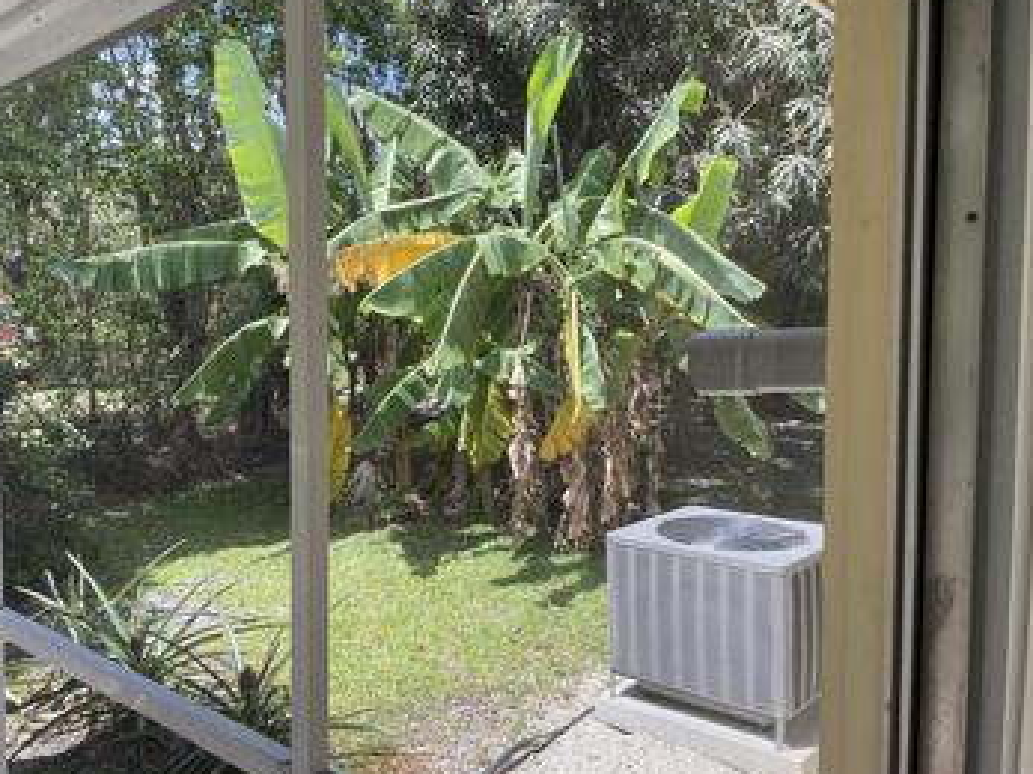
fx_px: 895
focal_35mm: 30
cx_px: 452
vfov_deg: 46.7
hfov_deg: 59.8
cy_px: 357
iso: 32
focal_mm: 4.2
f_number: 1.6
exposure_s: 1/388
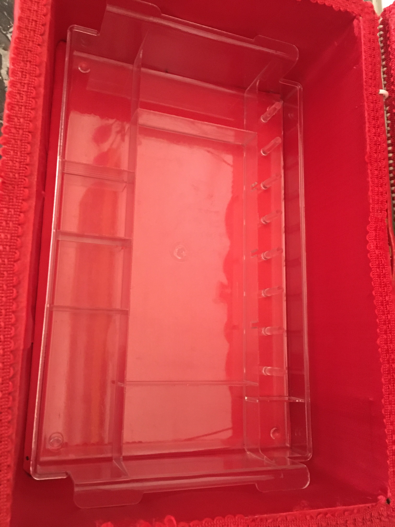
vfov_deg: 61.7
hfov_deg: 48.2
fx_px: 441
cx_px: 198
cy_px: 264
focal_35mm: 29
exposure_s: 1/17
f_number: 2.2
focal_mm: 4.15
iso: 320
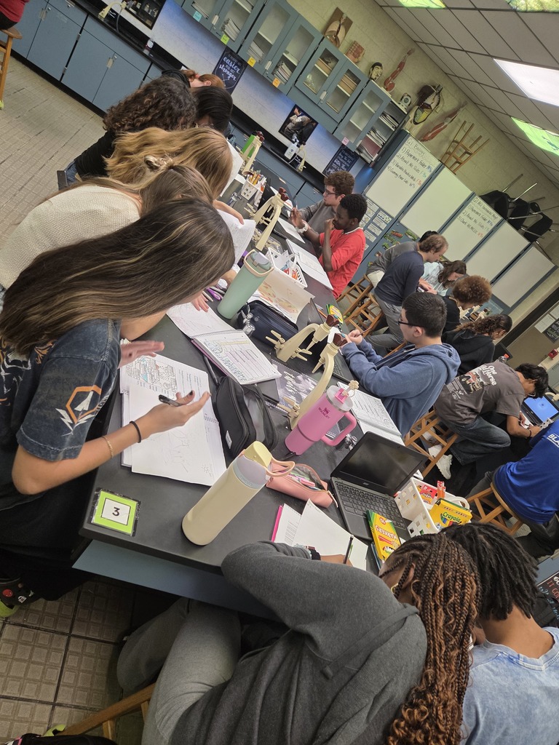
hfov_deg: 58.9
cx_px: 280
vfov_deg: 73.9
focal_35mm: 23
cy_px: 372
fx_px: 495
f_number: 1.8
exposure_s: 1/120
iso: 200
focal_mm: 5.4
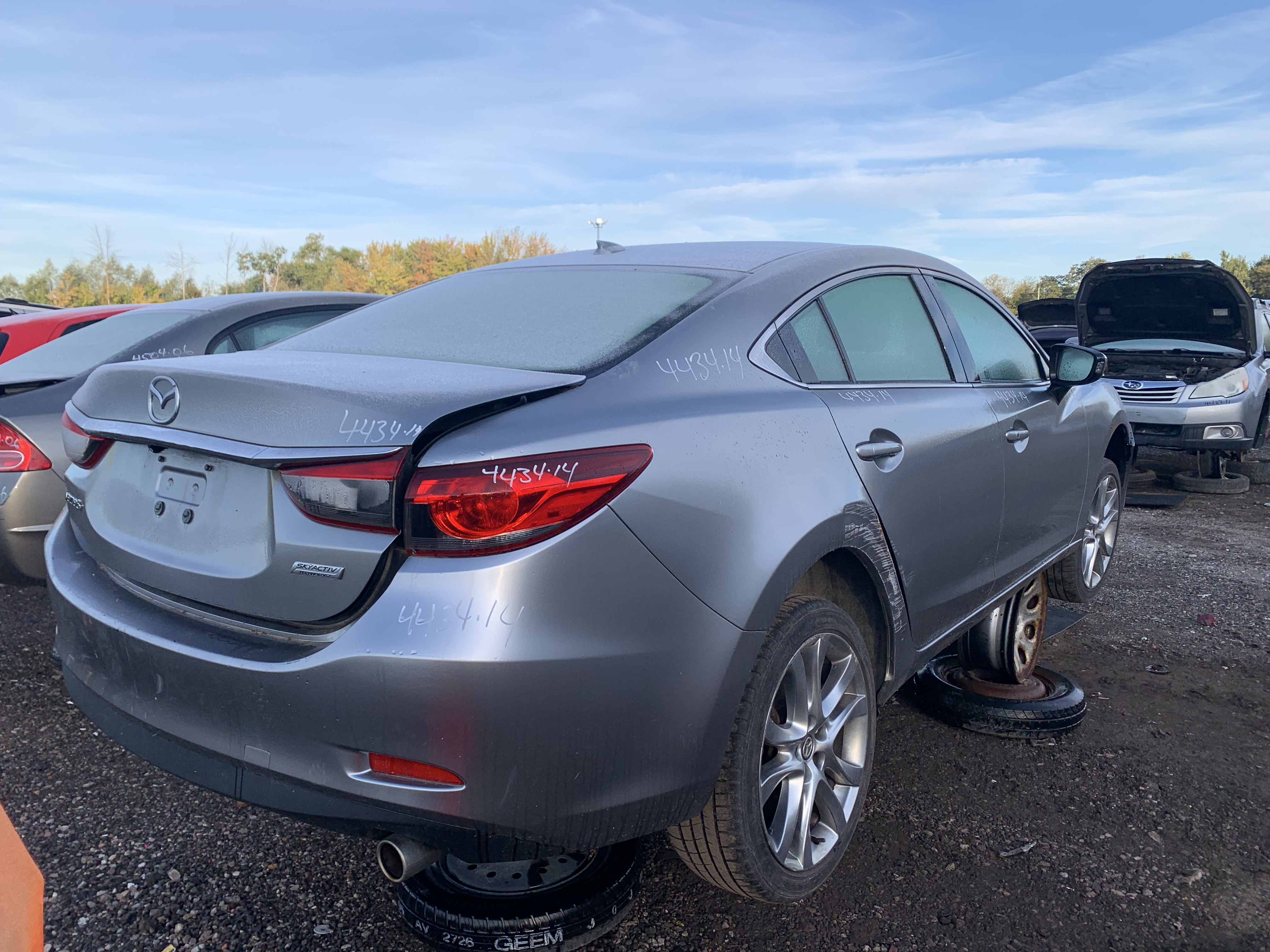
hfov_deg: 67.3
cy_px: 476
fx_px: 954
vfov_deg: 53.1
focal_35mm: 26
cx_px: 635
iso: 25
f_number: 1.8
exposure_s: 1/894
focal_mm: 4.25
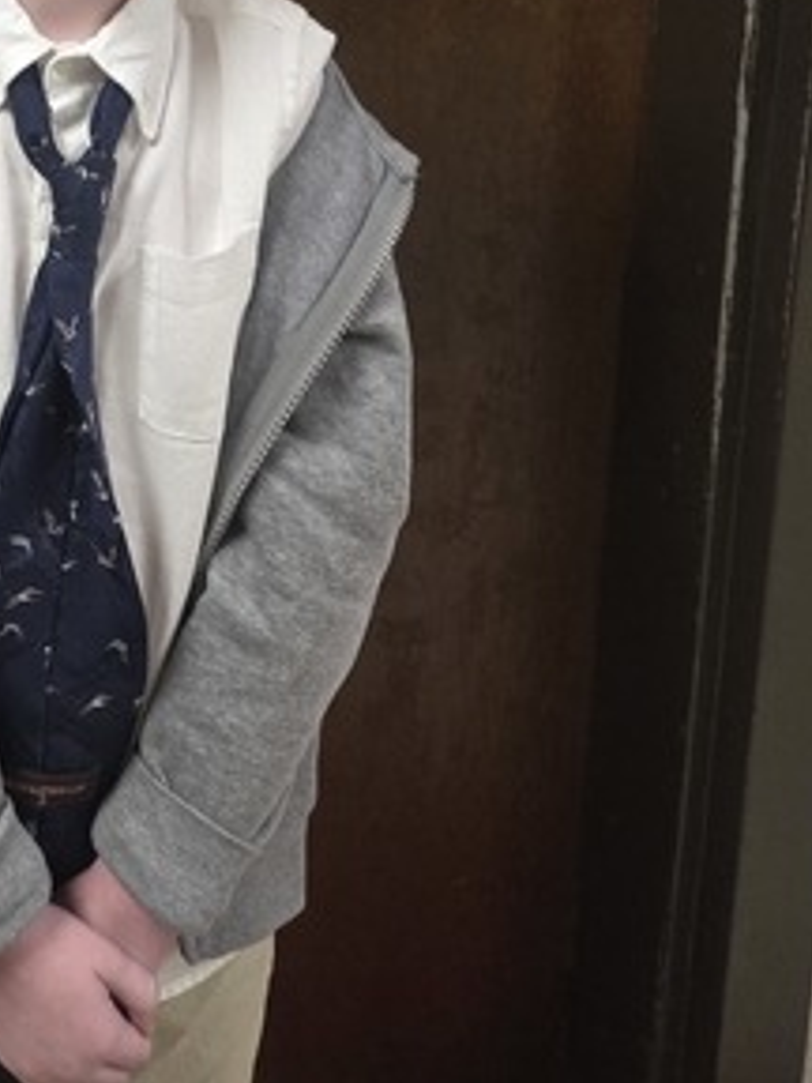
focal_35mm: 64
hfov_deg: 21.8
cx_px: -75
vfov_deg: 25.6
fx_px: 2002
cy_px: -357
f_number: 1.8
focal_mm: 5.4
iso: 500
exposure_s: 1/120
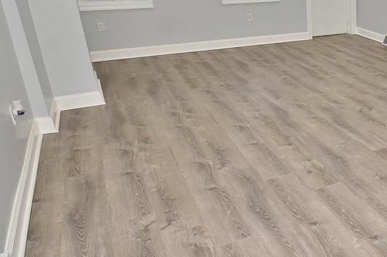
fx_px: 387
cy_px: 83
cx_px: 396
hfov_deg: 44.4
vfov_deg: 36.4
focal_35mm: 36
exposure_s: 1/125
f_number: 4.5
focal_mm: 10
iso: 400
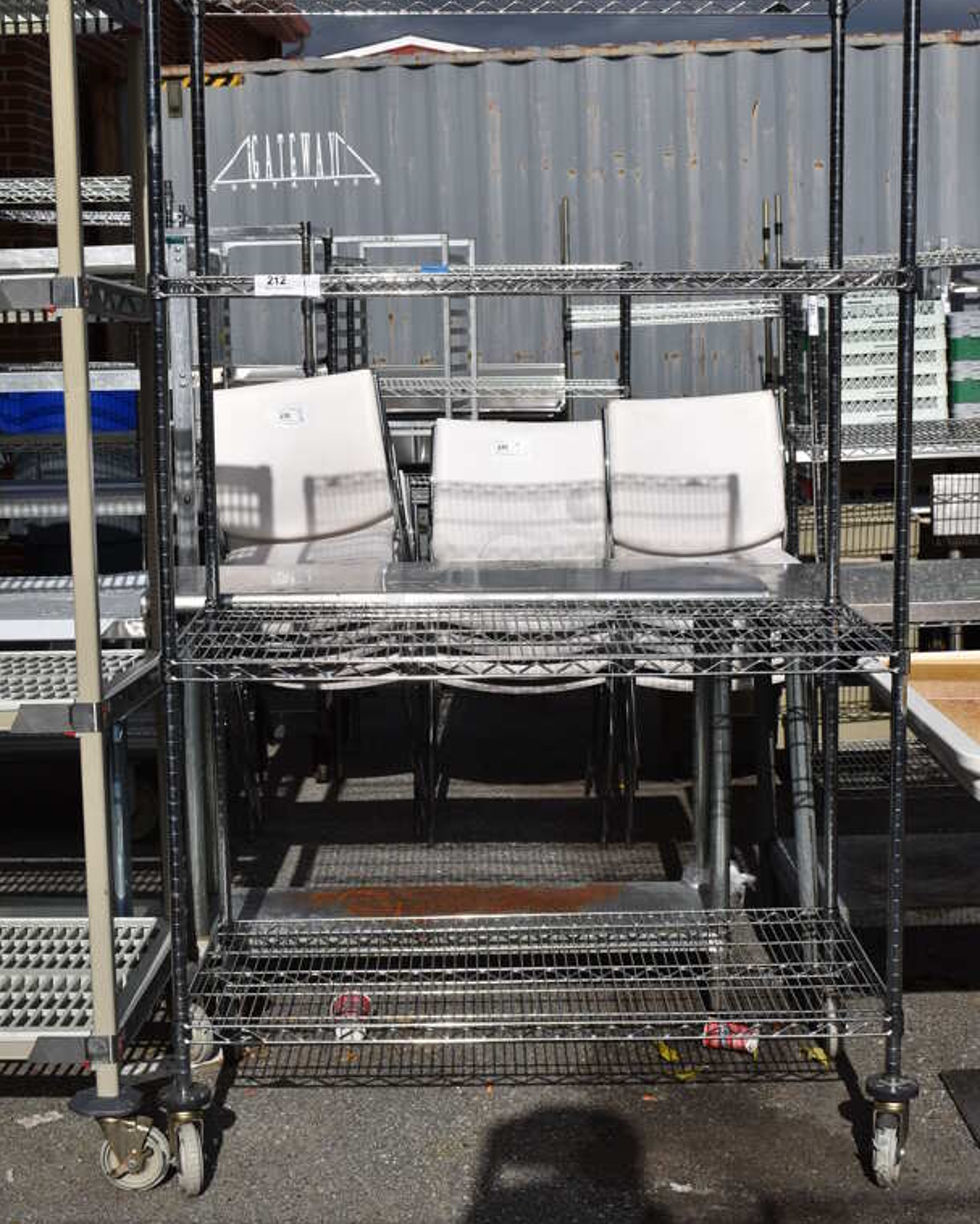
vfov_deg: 35.6
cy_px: 571
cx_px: 491
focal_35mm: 53
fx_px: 1905
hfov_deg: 28.9
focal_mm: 31
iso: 100
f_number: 11
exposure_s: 1/500
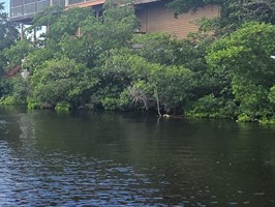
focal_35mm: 50
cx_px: -90
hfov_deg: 29.8
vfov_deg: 29.2
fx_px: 398
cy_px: 107
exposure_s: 1/1293
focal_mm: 2.2
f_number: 2.2
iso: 50
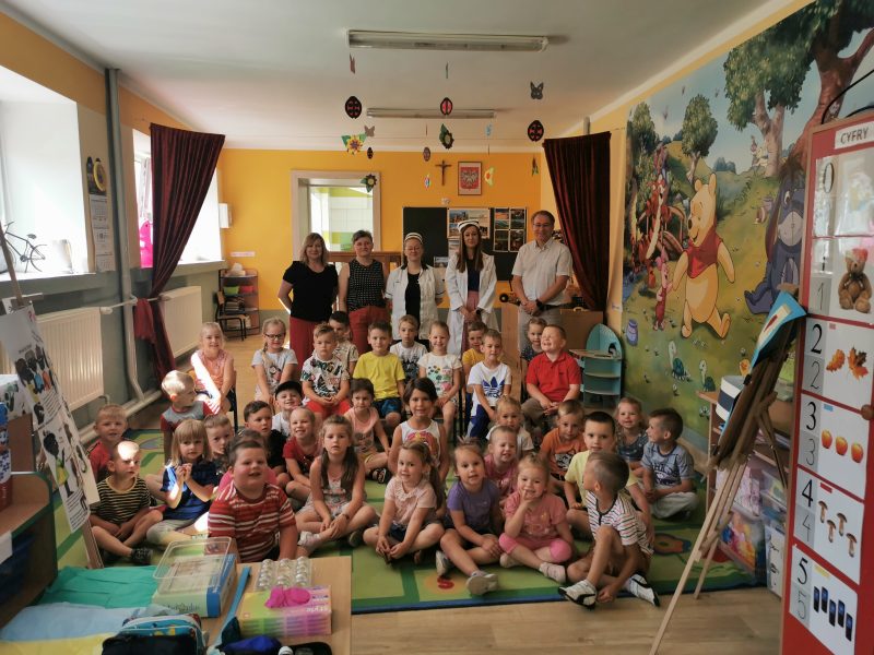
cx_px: 437
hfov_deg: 65.3
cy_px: 328
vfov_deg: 51.4
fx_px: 682
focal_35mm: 27
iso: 50
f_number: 1.8
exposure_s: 1/299
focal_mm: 5.58
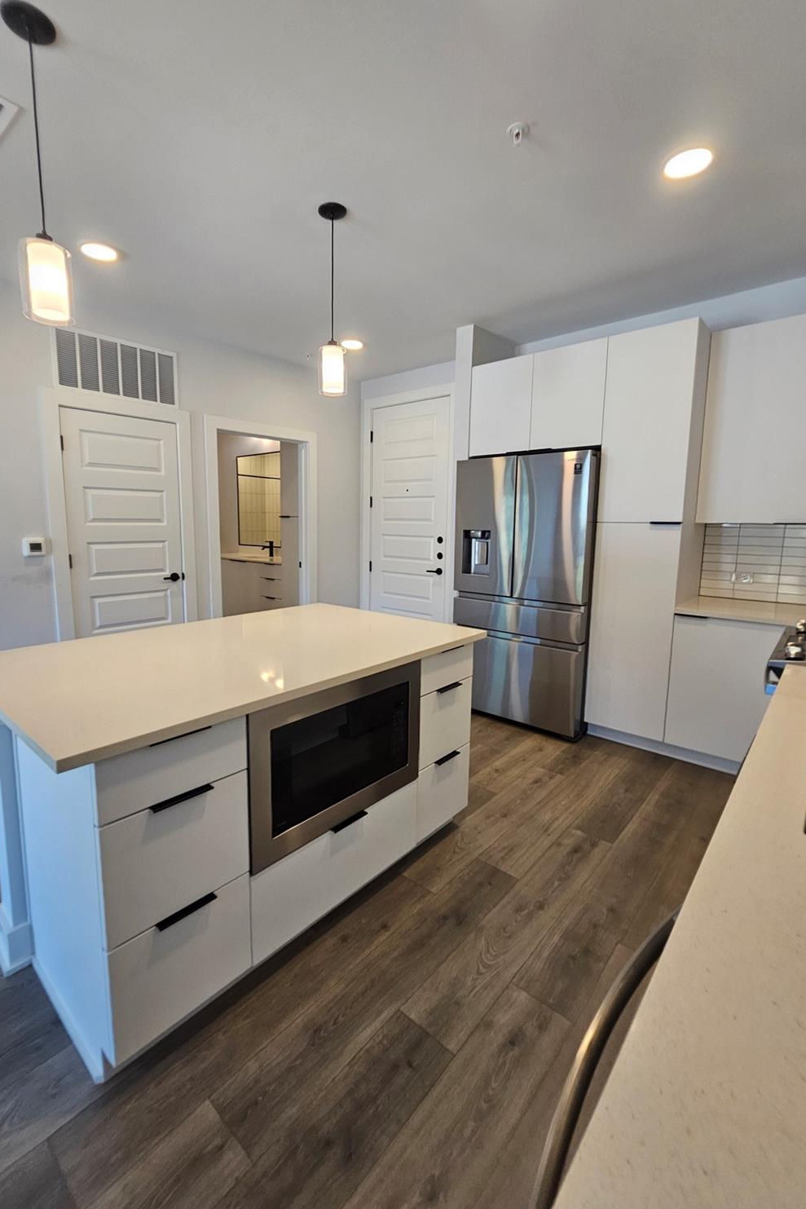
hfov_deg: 81.2
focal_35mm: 14
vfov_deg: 104.2
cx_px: 385
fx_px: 470
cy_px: 590
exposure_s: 1/60
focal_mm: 2.2
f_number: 2.2
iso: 100
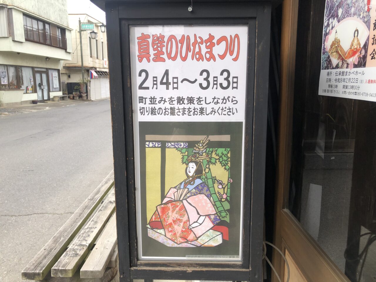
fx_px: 304
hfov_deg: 63.4
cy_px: 141
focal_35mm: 28
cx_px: 188
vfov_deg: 49.7
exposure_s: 1/315
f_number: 1.8
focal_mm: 3.99
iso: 20
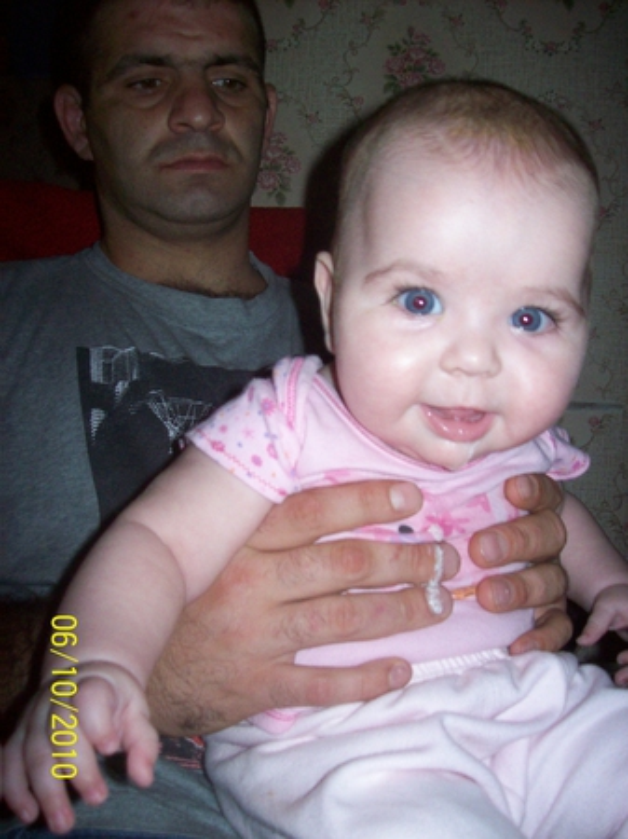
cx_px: 314
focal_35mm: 36
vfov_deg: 51.4
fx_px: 872
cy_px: 420
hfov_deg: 39.6
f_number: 2.7
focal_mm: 6
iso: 200
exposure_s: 1/64
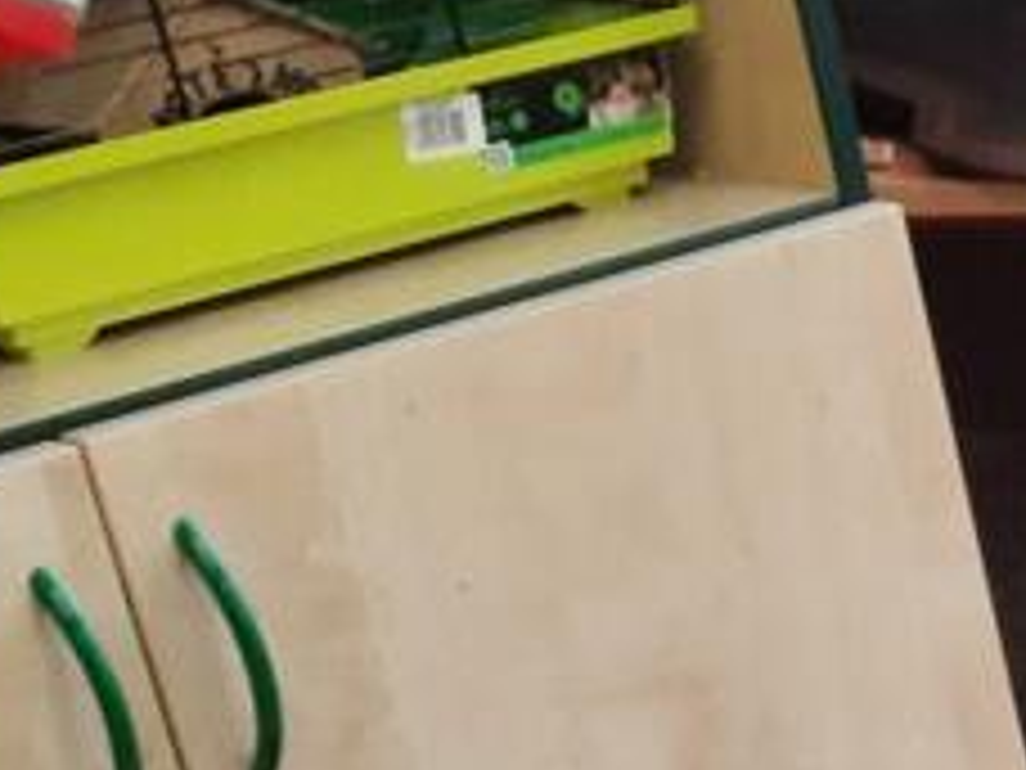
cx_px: 2583
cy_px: 1315
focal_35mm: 147
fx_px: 4357
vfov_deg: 9.7
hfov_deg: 11.0
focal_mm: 4.6
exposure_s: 1/50
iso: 125
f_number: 2
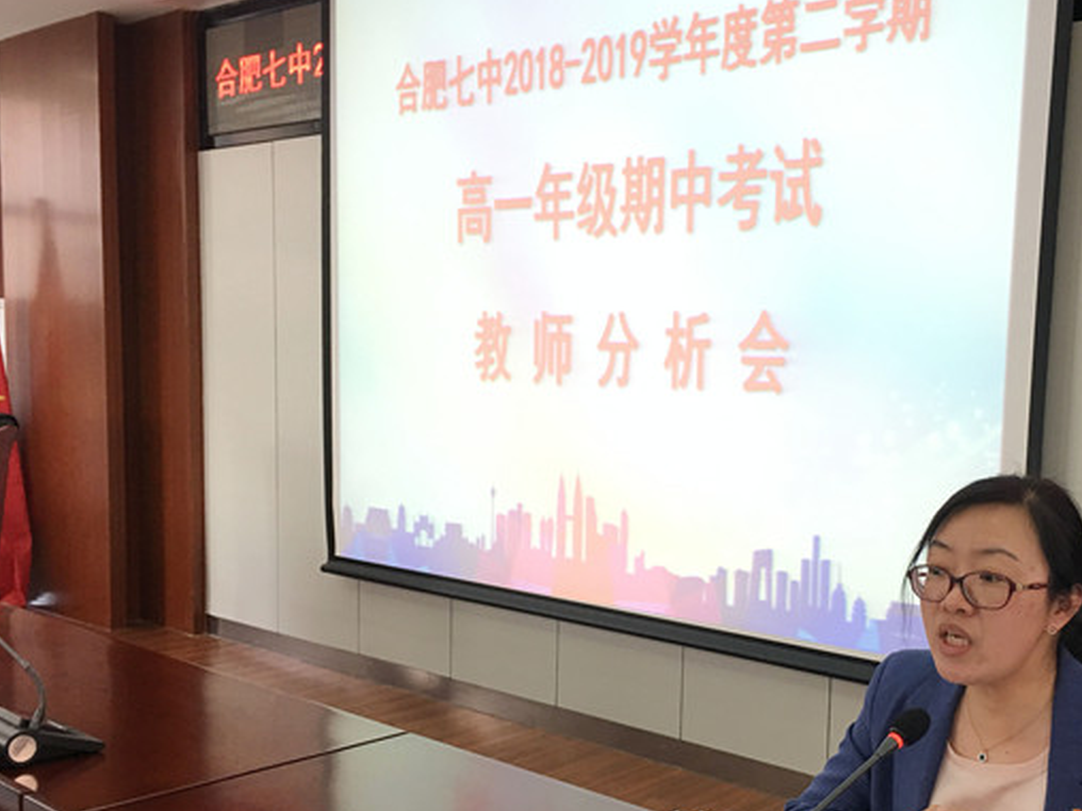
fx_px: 1250
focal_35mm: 40
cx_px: 711
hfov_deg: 46.1
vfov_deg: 35.7
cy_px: 512
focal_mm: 4.15
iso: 50
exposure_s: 1/33
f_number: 2.2
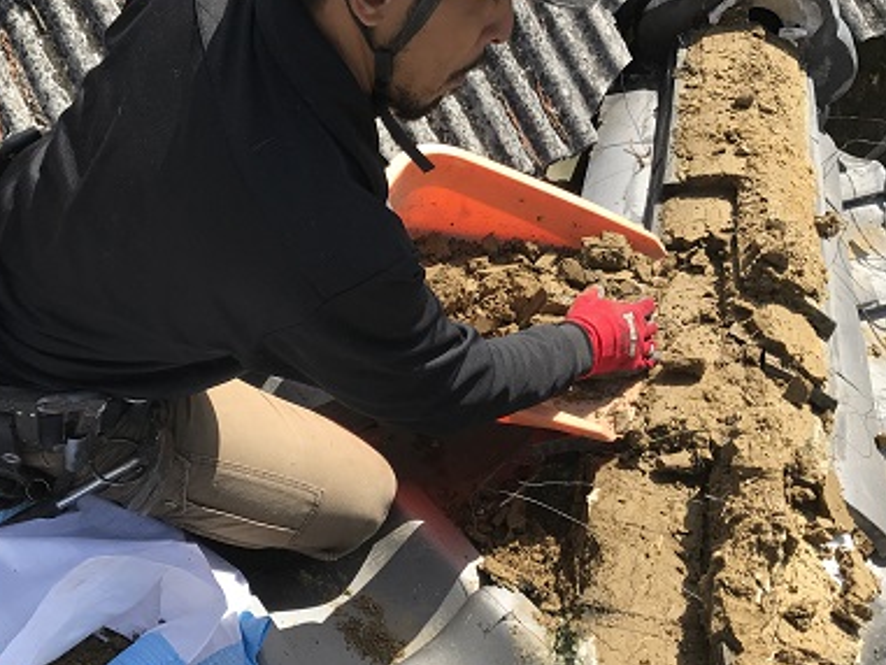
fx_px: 1203
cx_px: 337
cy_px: 342
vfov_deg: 30.9
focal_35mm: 47
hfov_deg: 40.2
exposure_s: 1/1546
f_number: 1.8
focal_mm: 3.99
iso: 20
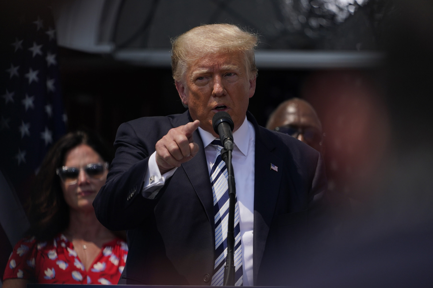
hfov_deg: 5.2
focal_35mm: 400
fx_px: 4811
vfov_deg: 3.4
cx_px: 216
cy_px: 144
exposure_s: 1/4000
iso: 400
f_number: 5.6
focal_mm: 400
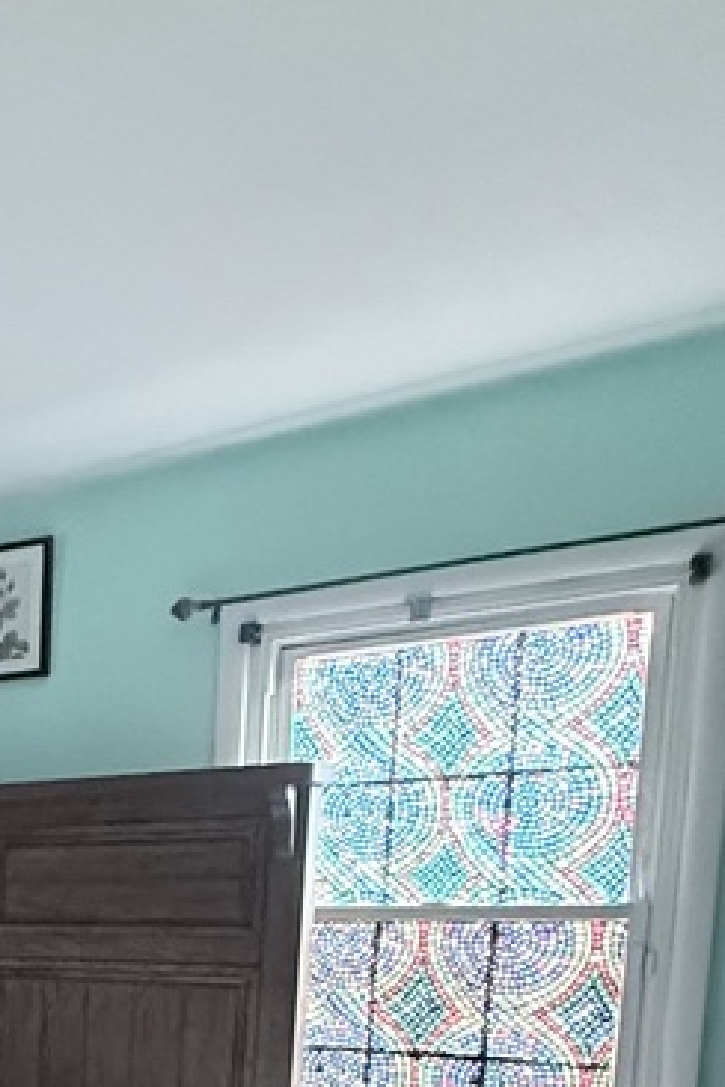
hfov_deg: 22.6
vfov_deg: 40.2
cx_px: -475
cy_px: 1072
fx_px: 1299
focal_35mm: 43
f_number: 2.2
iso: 1000
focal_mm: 2.22
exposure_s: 1/60
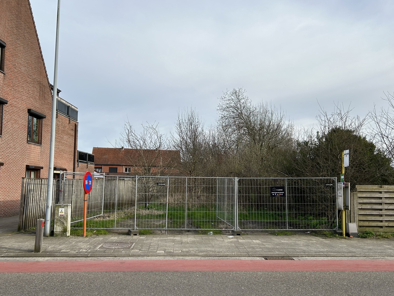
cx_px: 200
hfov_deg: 61.7
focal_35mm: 29
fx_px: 330
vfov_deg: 48.2
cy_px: 161
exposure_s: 1/2571
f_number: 1.5
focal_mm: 5.7
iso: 50
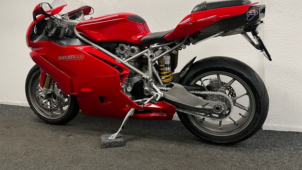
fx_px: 232
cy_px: 64
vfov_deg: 40.0
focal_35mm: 29
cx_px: 150
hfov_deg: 66.0
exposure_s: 1/50
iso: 100
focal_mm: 5.1
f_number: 1.6
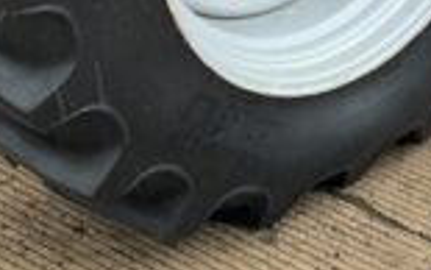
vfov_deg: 9.9
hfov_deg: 16.4
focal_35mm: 127
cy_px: -161
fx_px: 1492
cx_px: 292
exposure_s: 1/122
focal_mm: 3
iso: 40
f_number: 1.8
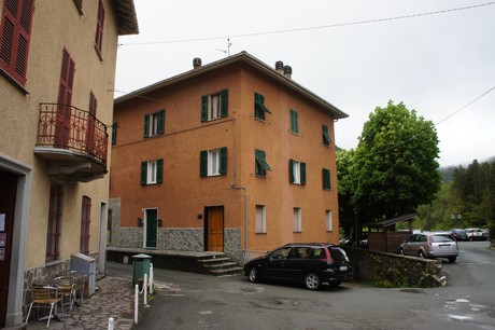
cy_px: 165
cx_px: 248
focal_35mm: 27
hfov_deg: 67.4
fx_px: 371
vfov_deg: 47.9
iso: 800
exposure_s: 1/200
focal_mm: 18
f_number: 9
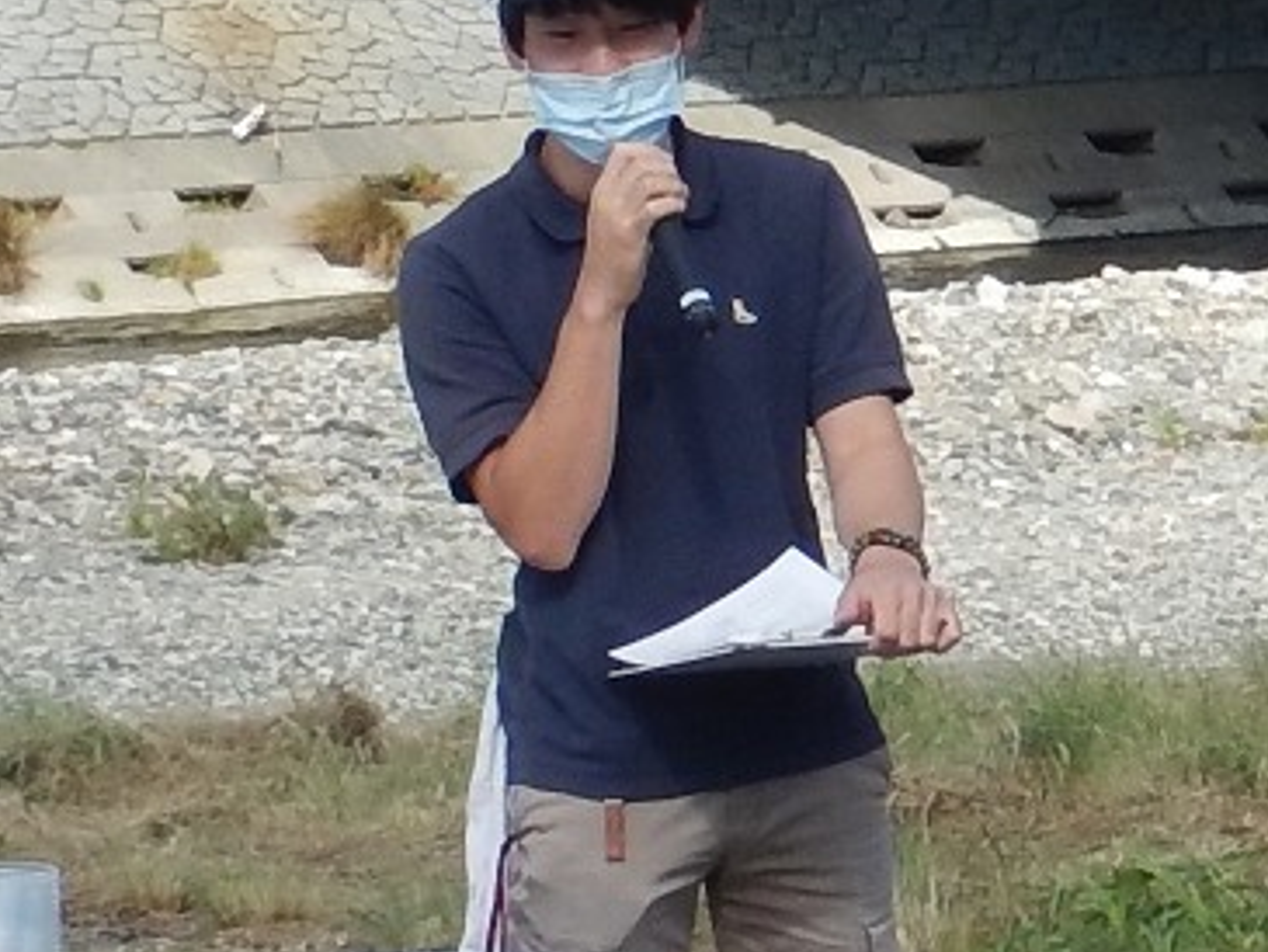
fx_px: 5093
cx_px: 776
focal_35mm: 139
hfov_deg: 14.2
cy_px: 853
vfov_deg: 10.6
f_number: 4.3
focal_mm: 7.8
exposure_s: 1/640
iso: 125
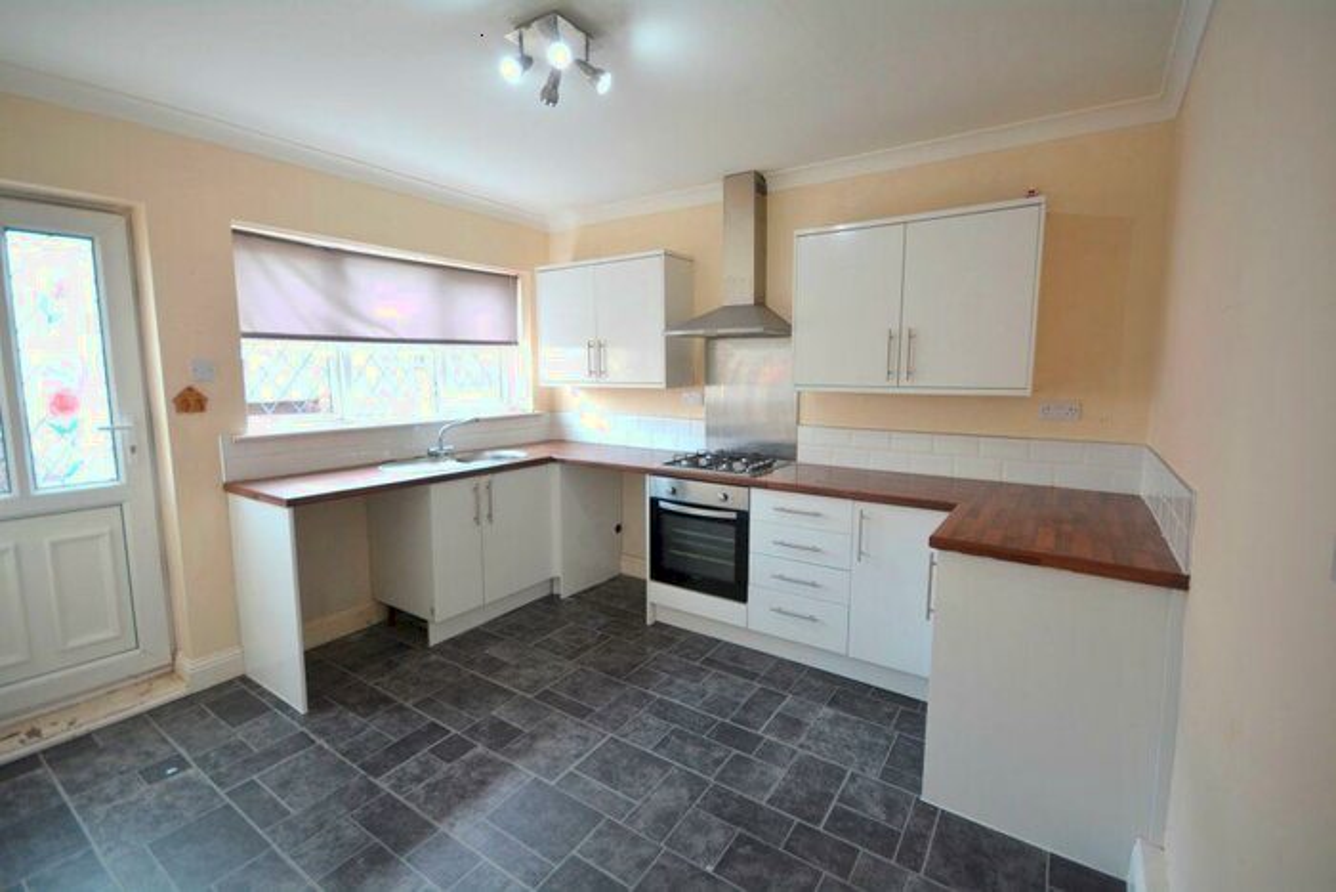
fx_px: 557
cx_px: 668
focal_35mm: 15
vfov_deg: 77.4
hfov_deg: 100.4
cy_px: 446
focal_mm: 10
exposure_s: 1/80
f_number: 4.5
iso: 400
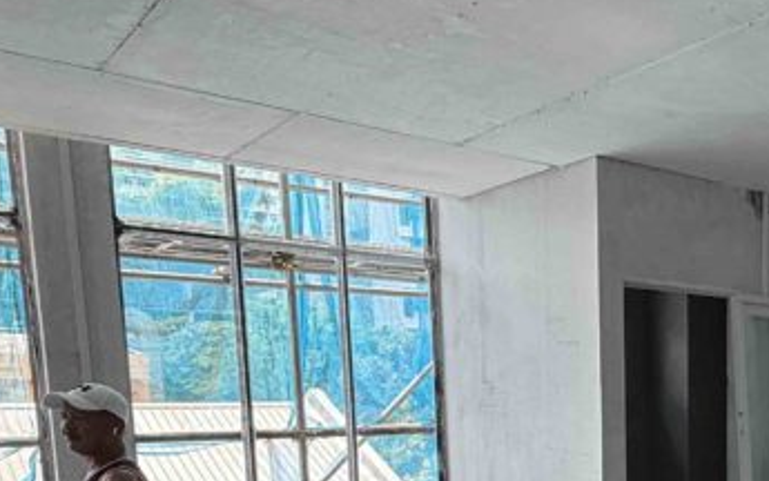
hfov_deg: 42.0
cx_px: 678
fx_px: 923
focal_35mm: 44
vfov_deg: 26.8
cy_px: 537
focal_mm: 2.22
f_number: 2.2
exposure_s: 1/163
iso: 50
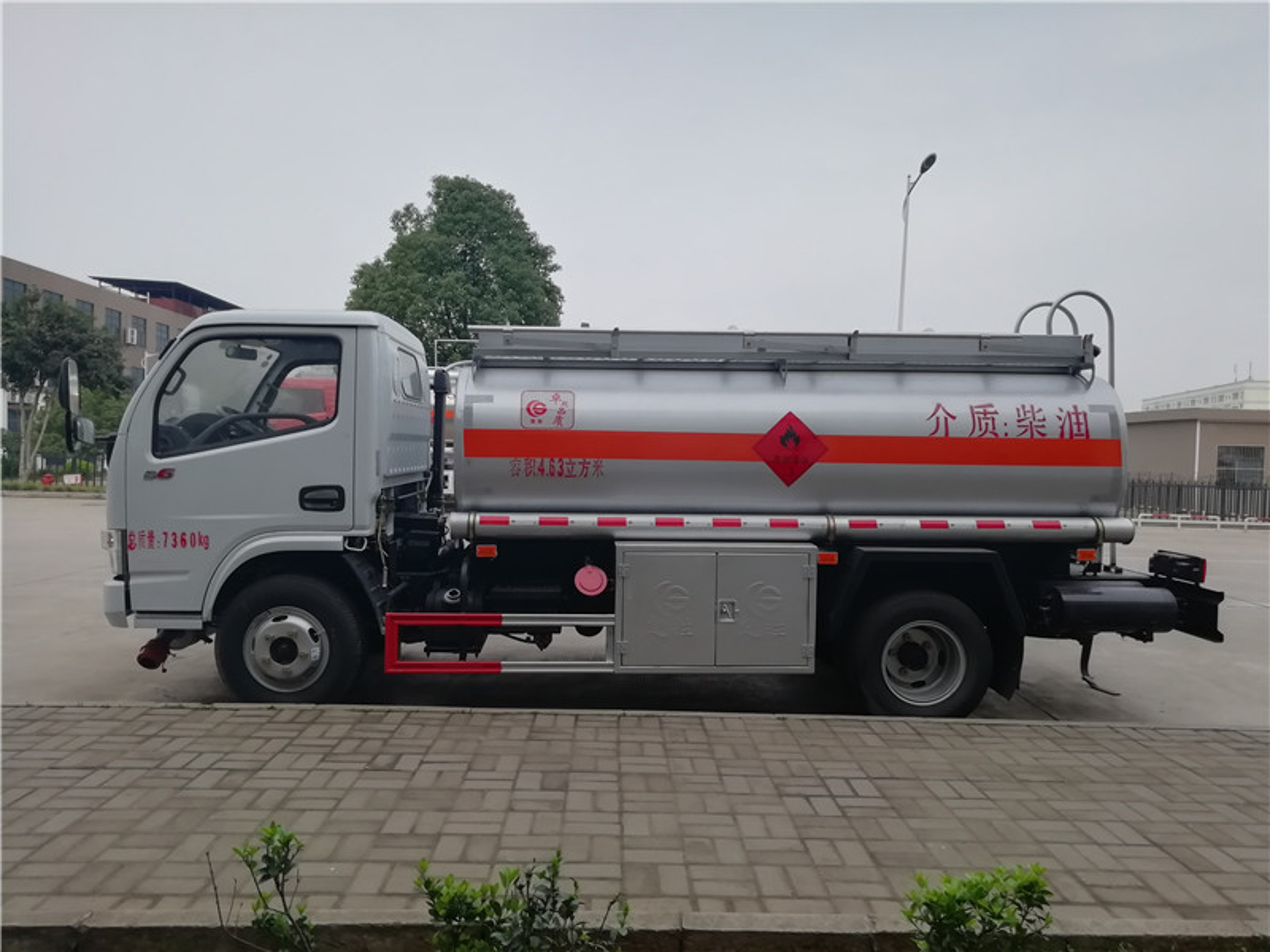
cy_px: 476
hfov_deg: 67.3
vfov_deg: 53.1
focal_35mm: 26
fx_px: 954
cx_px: 635
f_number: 2.2
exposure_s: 1/409
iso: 50
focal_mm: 3.21
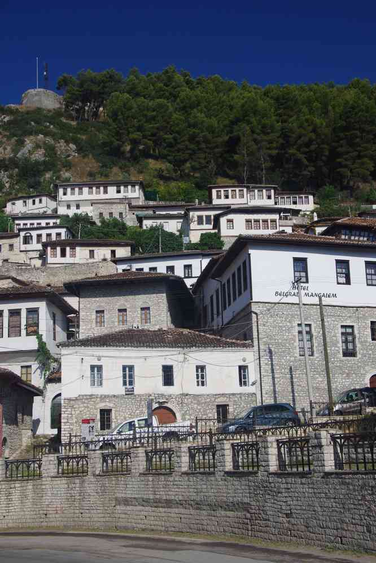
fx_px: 822
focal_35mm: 52
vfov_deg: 37.9
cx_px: 188
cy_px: 282
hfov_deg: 25.8
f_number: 11
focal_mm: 35
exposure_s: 1/160
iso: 200
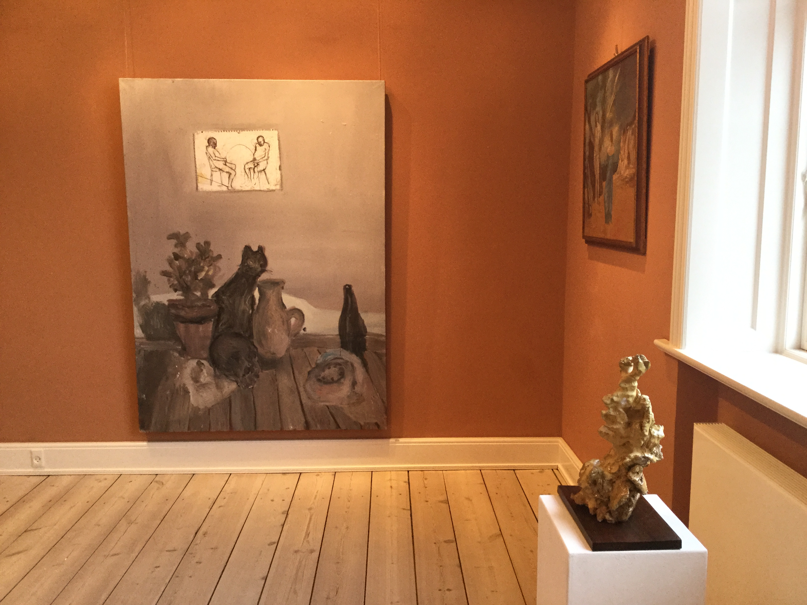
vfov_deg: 45.4
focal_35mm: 31
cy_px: 302
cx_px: 404
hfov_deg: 58.4
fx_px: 723
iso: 64
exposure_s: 1/33
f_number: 2.4
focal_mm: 3.3
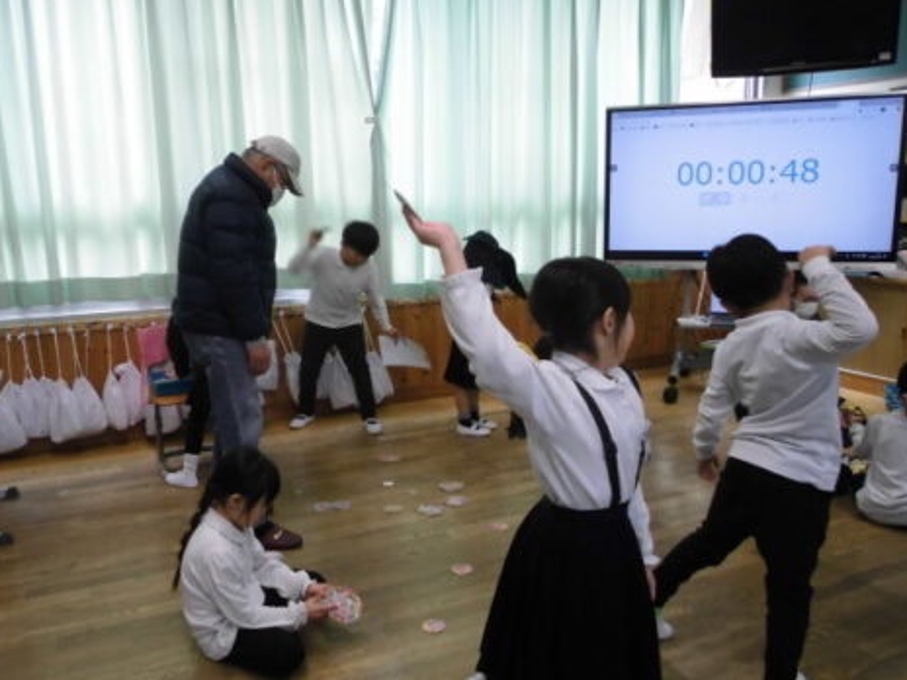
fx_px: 734
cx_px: 434
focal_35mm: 28
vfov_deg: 49.7
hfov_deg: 63.4
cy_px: 359
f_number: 3.2
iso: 100
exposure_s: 1/60
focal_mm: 4.6
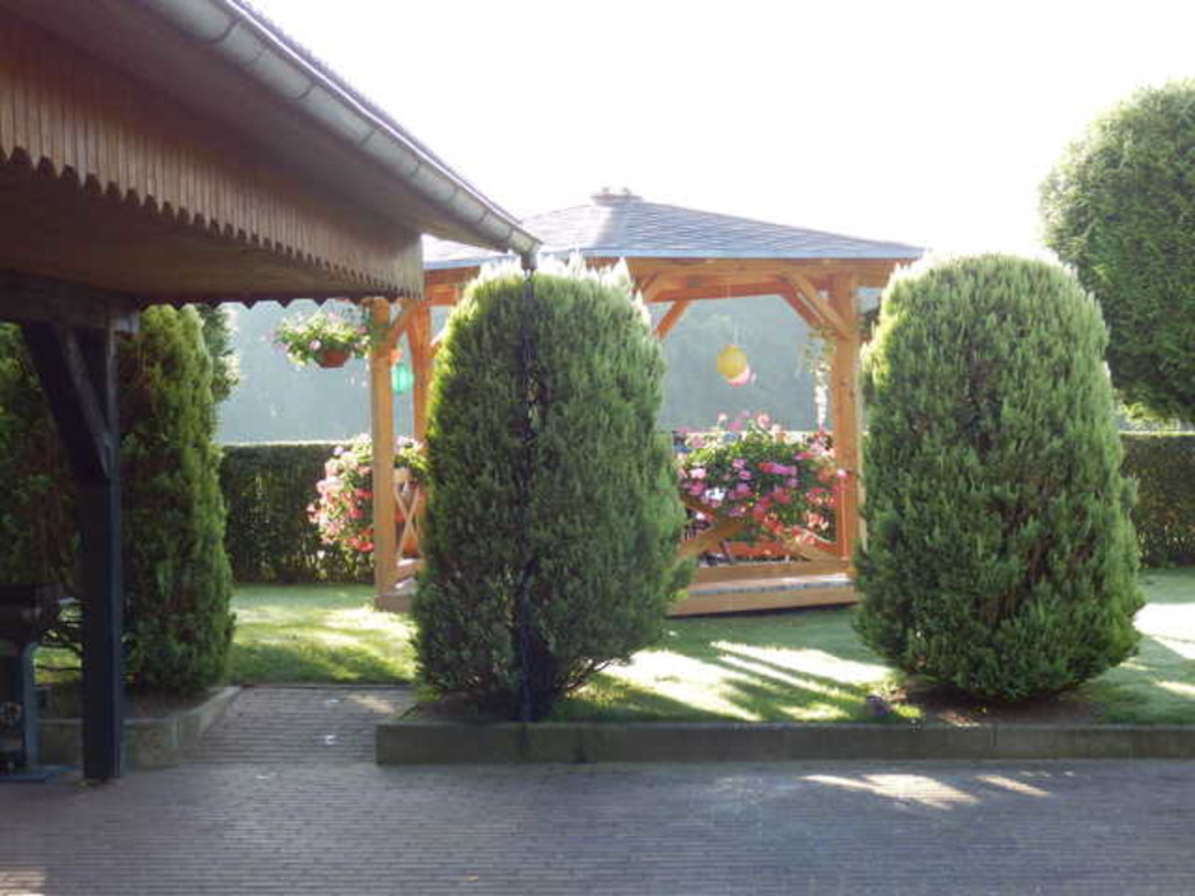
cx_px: 598
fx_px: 2071
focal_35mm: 60
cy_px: 448
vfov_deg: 24.4
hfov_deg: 32.2
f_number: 4.2
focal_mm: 10.8
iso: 125
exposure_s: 1/100
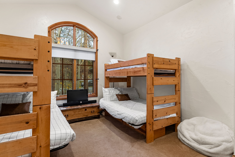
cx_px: 118
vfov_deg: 68.3
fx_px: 116
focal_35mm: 18
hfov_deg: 90.9
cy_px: 78
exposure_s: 1/1.67
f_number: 6.3
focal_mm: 17.7
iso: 250
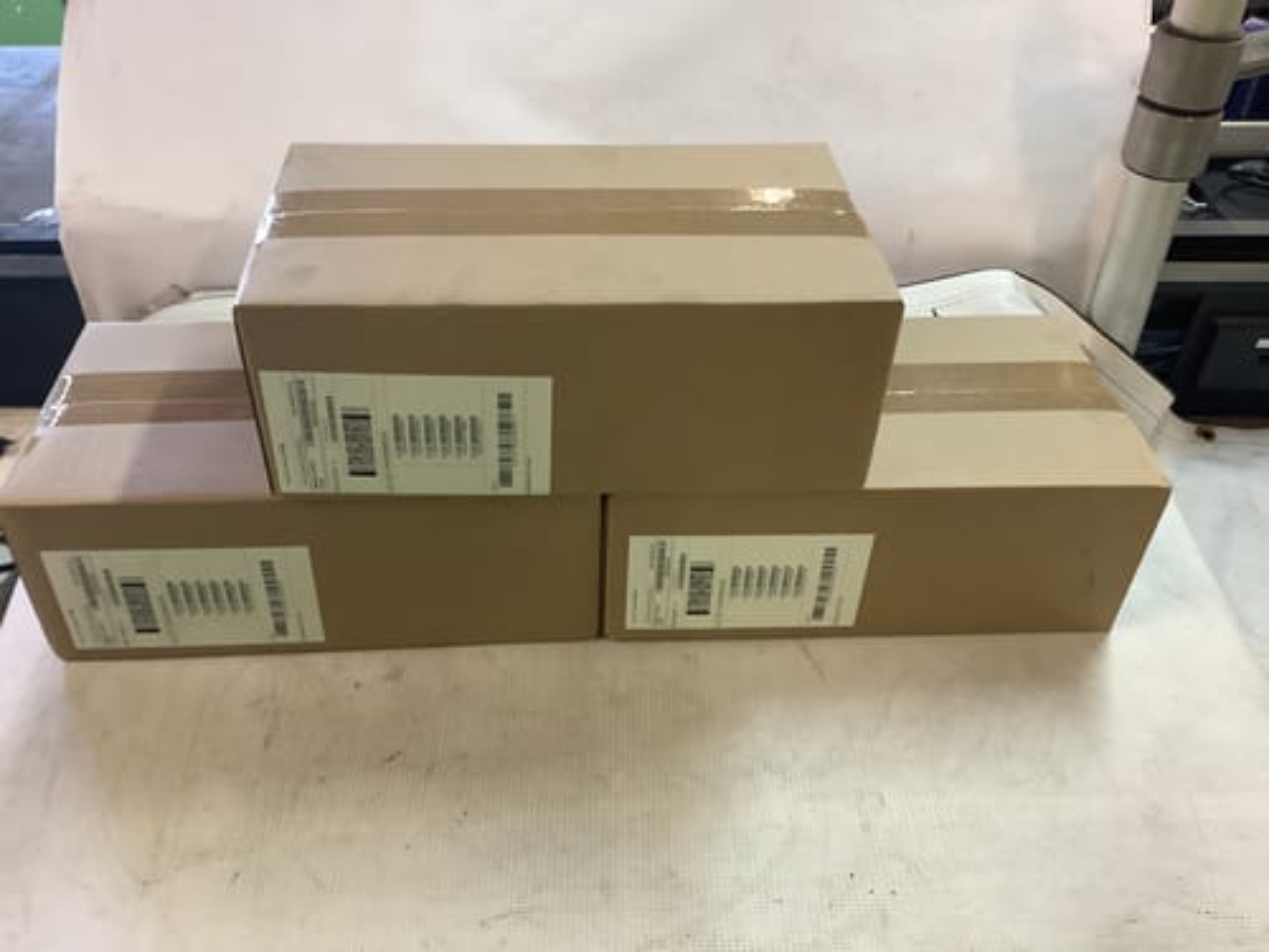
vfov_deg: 45.4
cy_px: 476
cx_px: 634
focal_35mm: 31
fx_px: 1136
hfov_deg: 58.4
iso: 250
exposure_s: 1/50
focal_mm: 3.3
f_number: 2.4
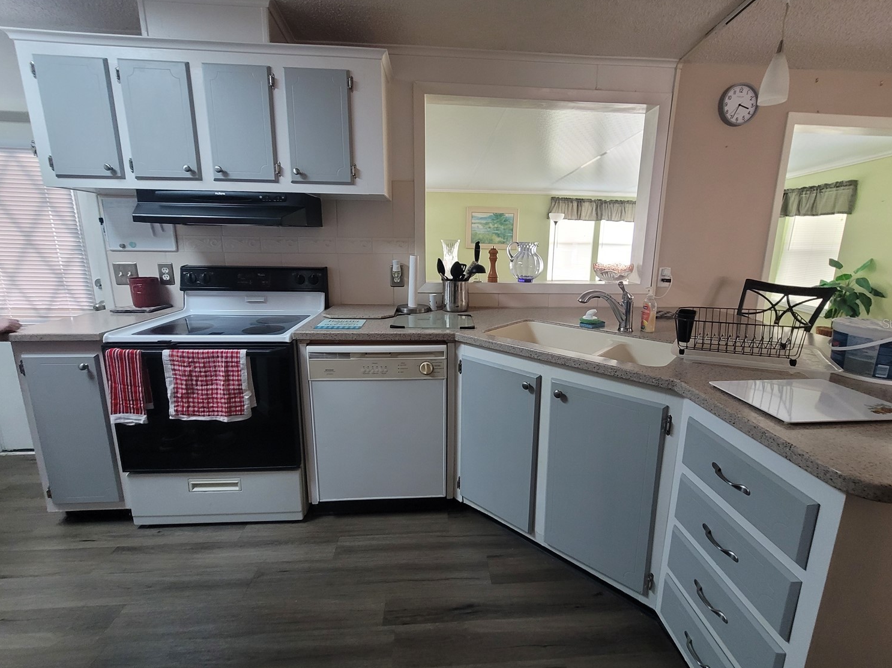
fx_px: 361
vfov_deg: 85.6
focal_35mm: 14
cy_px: 323
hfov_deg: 102.0
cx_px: 459
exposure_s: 1/30
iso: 320
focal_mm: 2.2
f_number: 2.2
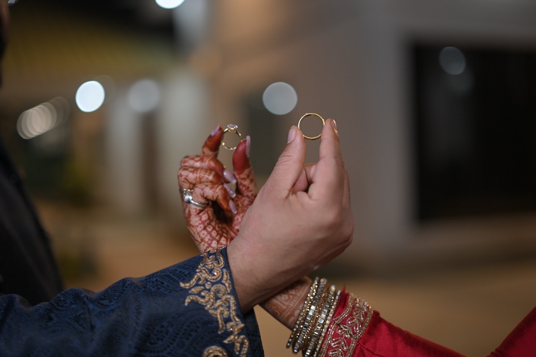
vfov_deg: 27.0
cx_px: 268
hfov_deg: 39.6
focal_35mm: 50
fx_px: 744
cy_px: 178
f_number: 1.4
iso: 320
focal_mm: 50
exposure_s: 1/200
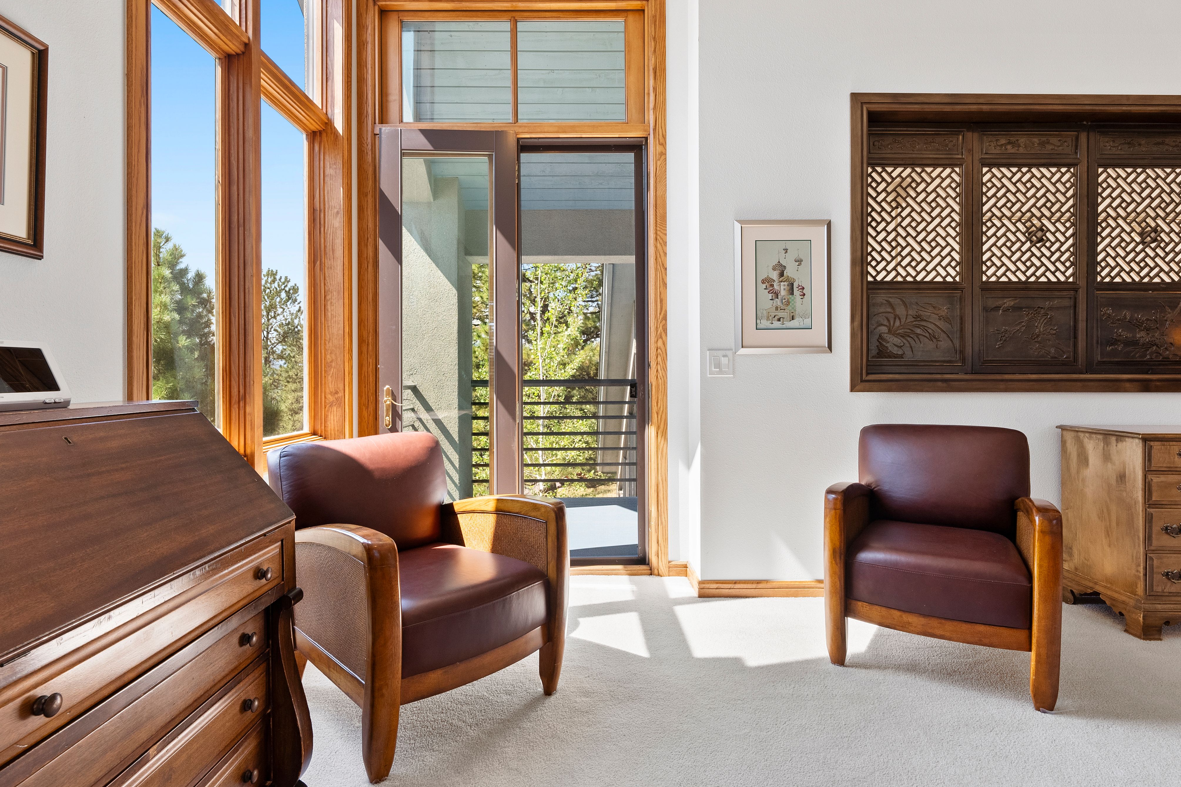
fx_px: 623
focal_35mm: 19
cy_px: 382
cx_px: 599
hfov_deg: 86.9
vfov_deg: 64.5
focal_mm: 18
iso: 640
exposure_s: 1/40
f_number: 9
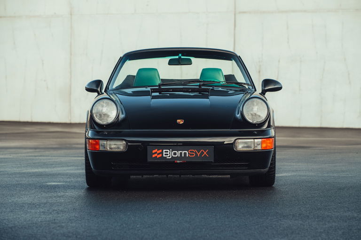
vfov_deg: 11.2
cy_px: 120
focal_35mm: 122
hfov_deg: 16.8
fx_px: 1222
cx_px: 180
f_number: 5.6
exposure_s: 1/100
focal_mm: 122
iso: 200
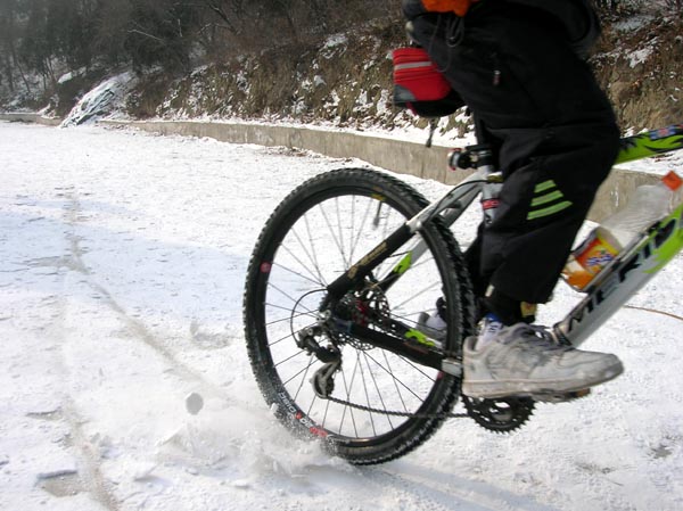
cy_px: 256
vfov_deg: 37.7
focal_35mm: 38
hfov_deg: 49.0
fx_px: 749
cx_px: 342
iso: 50
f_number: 5
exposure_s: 1/402
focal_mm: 6.4
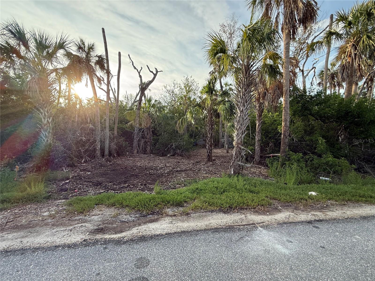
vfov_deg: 85.7
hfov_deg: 102.1
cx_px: 188
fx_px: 152
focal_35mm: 14
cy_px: 140
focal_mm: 2.22
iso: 64
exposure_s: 1/324
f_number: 2.2
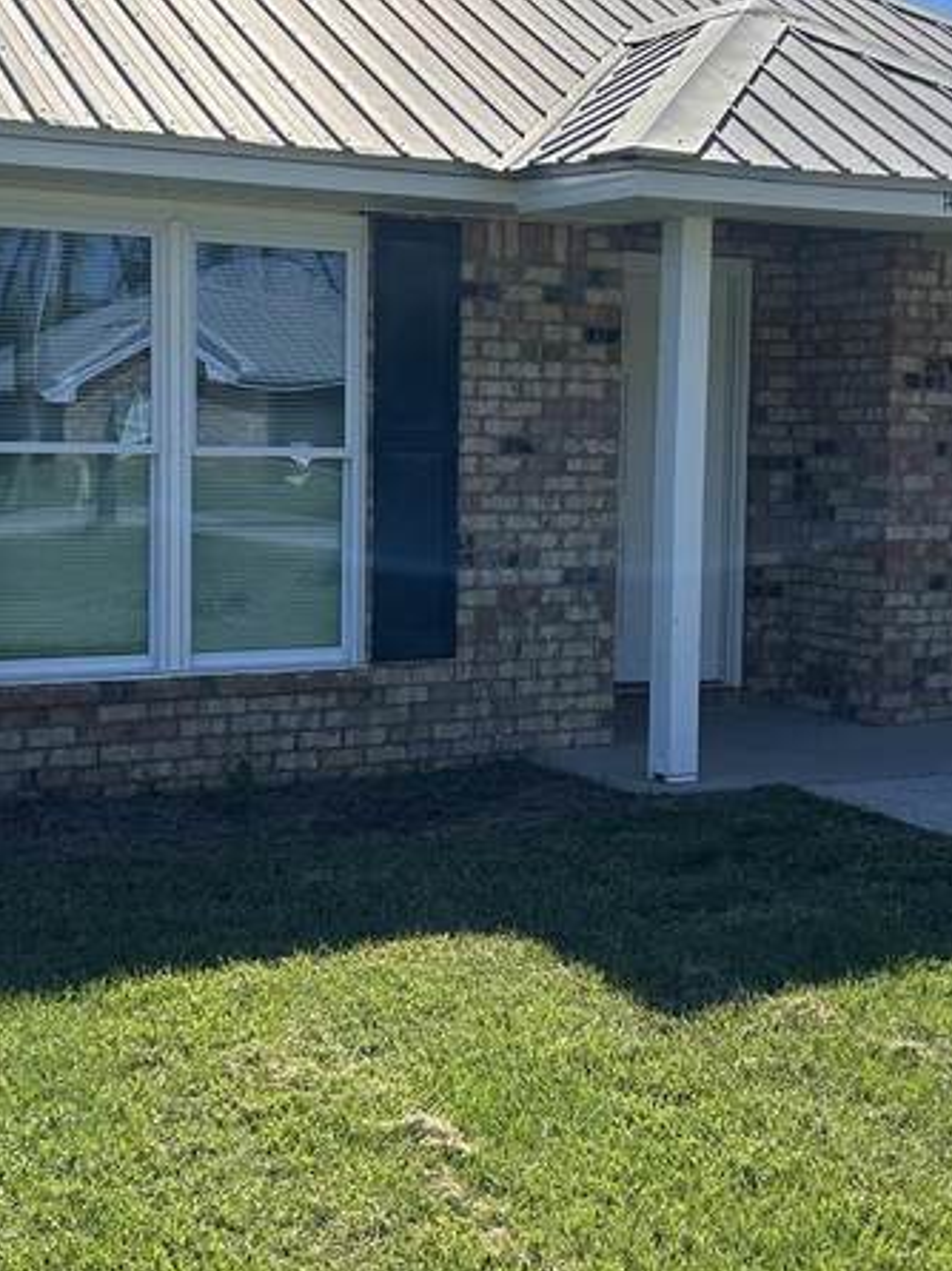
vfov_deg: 34.3
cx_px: 519
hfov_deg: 26.1
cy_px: 544
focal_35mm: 56
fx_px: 2055
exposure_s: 1/5076
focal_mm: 5.7
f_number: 1.5
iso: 50
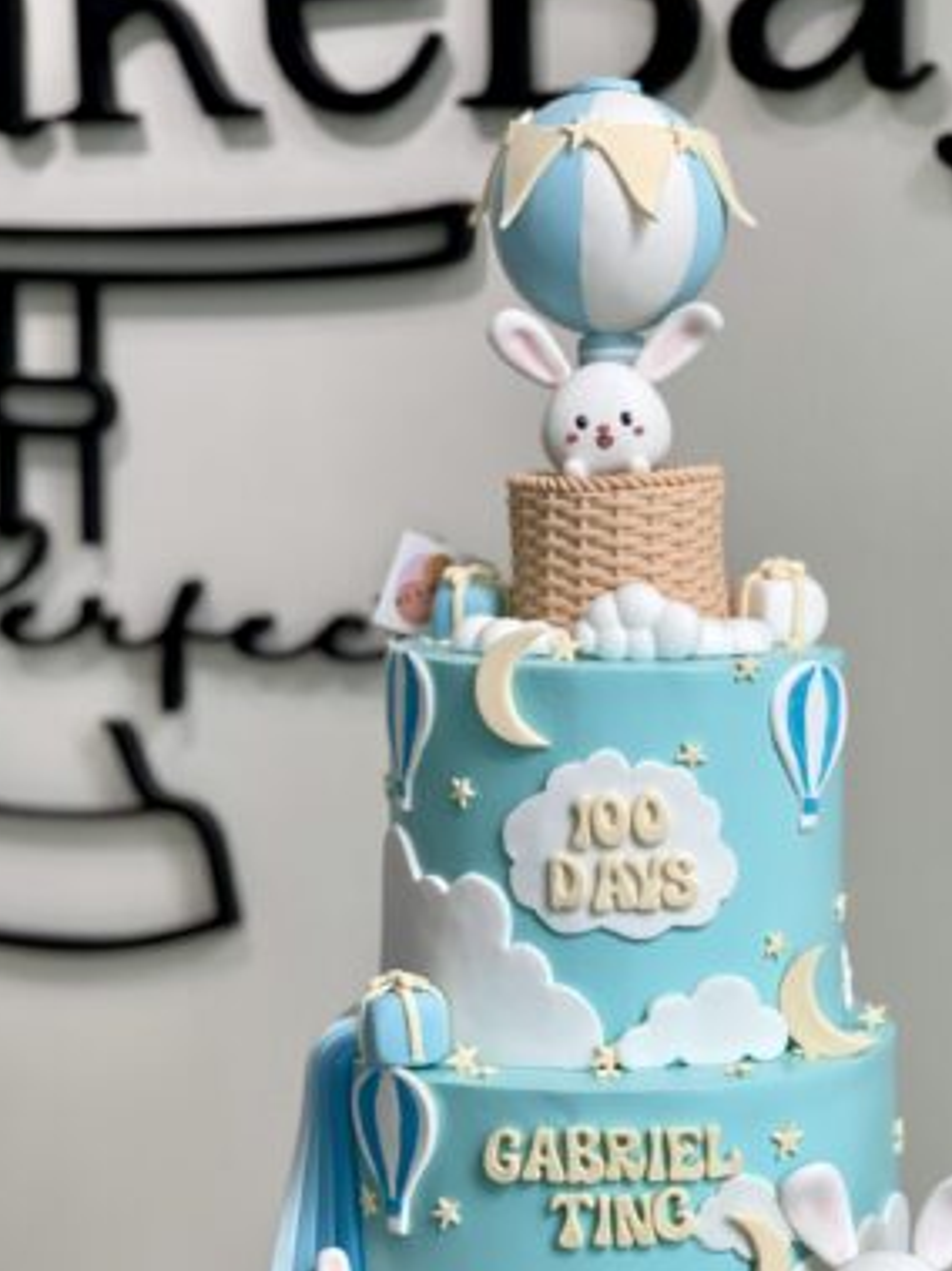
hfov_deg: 16.4
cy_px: 857
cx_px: 617
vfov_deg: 21.7
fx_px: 3302
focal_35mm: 90
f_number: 2.2
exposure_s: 1/100
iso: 25
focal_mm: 7.5
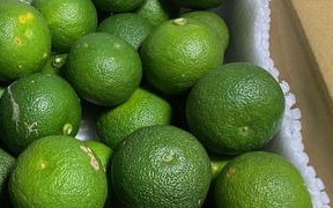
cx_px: 69
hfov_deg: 41.7
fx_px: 417
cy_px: 114
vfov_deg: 28.0
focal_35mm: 46
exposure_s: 1/60
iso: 100
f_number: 1.8
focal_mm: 4.25
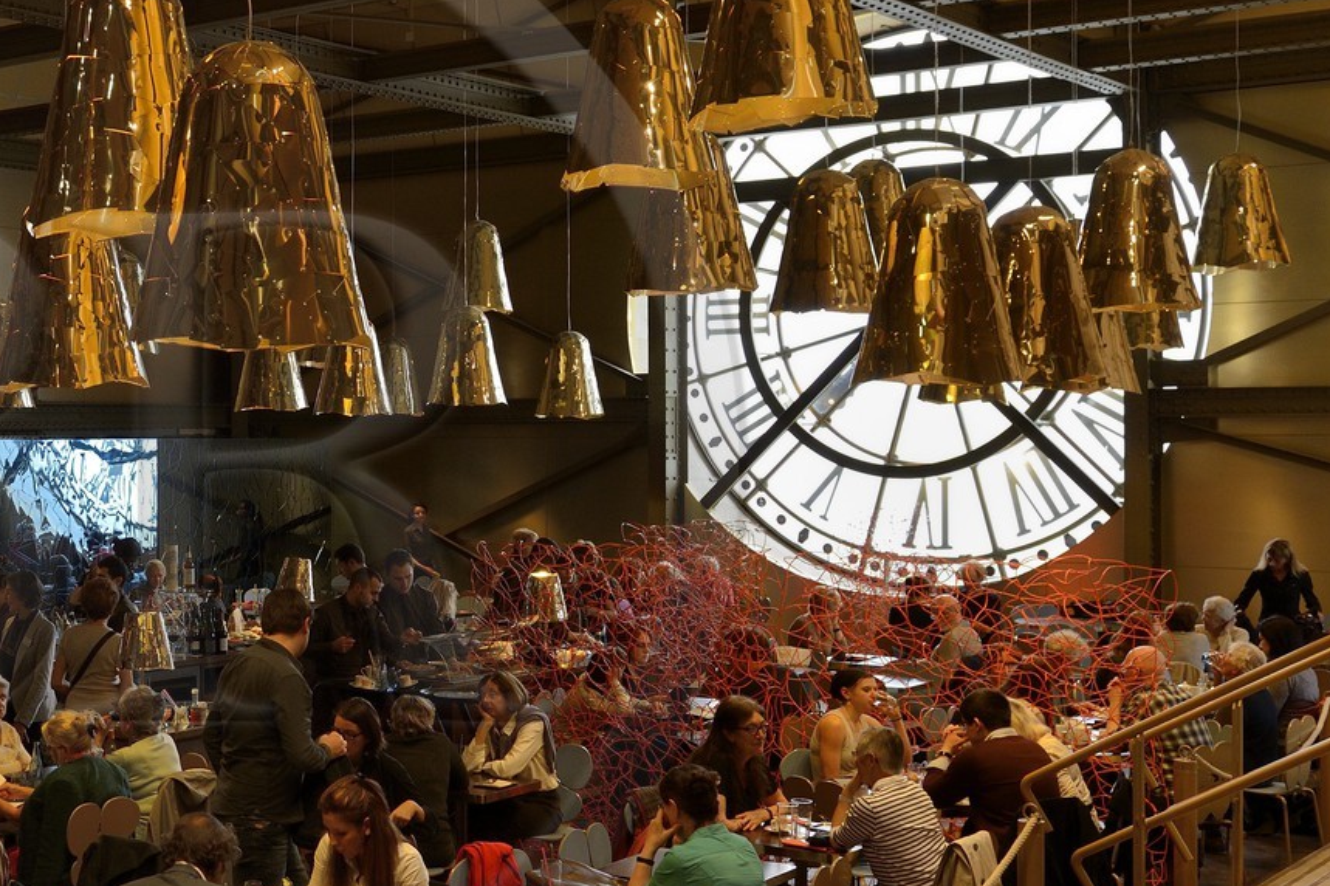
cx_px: 99
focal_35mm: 54
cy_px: 469
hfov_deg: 34.5
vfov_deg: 25.0
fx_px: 1994
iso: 800
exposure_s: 1/60
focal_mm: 29
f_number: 4.5
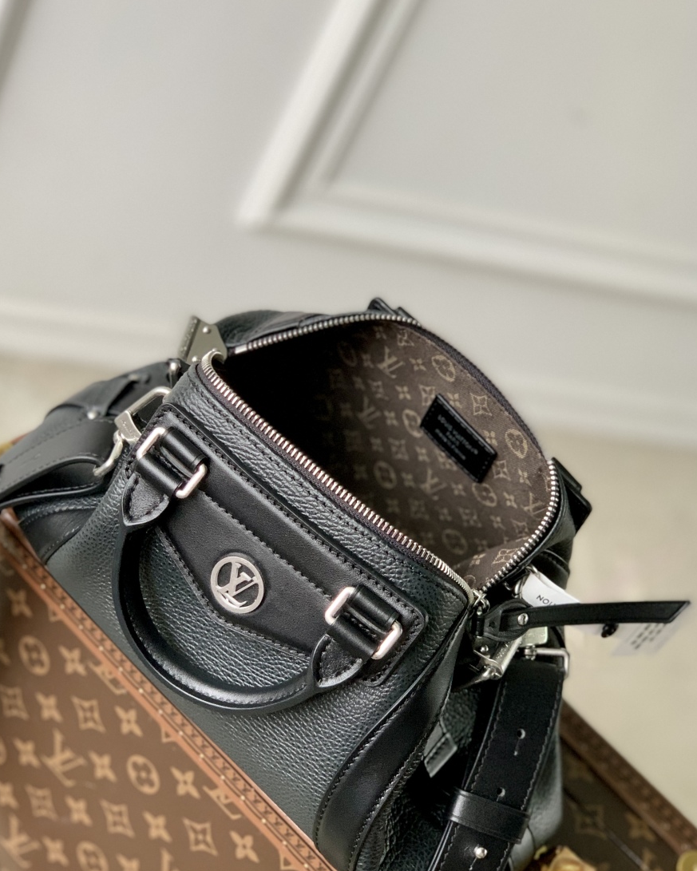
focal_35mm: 67
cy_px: 497
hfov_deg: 22.8
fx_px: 1727
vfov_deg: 28.3
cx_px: 296
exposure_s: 1/82
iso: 125
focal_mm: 6
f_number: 2.4
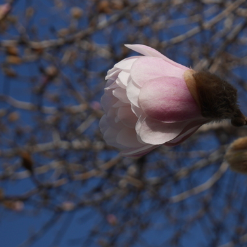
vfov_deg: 19.3
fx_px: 727
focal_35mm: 90
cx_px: 190
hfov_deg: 19.1
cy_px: 126
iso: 200
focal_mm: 32
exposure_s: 1/400
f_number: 9
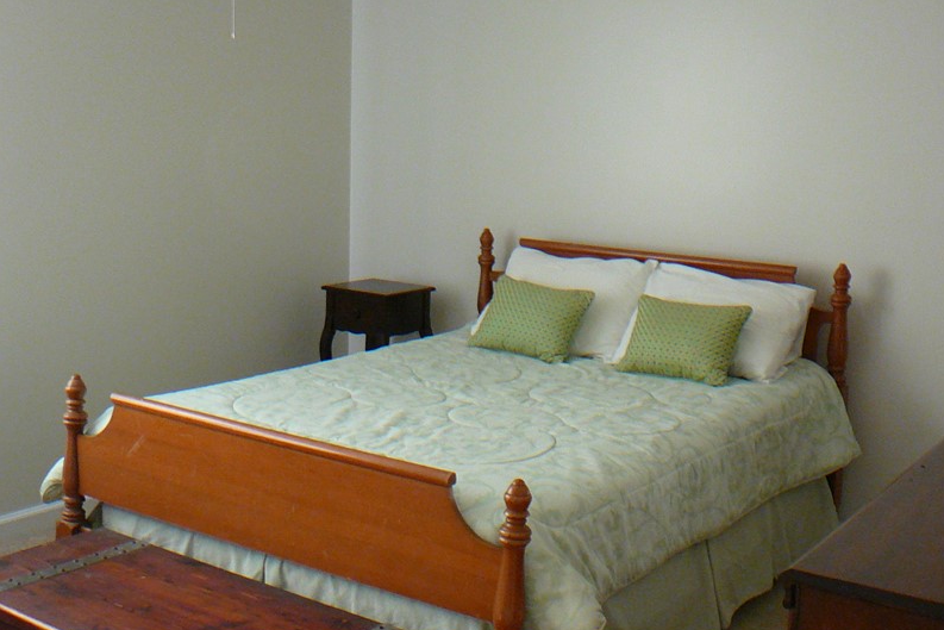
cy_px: 417
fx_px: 1233
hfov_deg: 41.9
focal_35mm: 47
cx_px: 456
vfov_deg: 28.5
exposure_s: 1/8
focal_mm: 5.2
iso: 200
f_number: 2.8
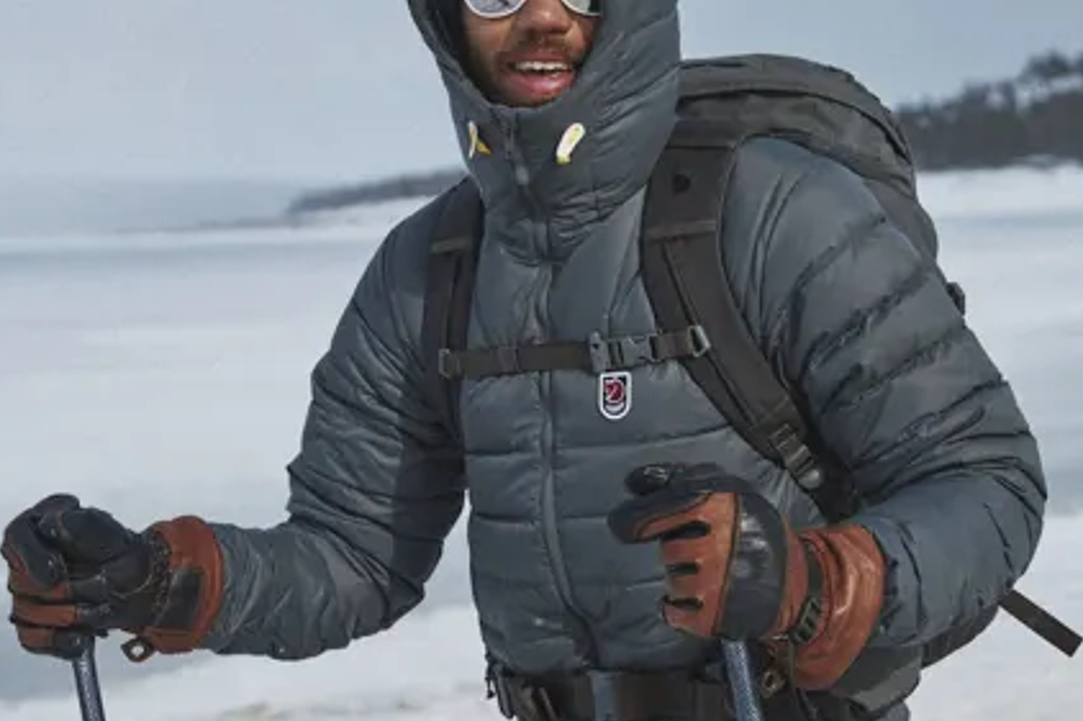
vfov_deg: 14.7
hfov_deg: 21.8
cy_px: 294
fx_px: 2802
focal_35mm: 93
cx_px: 747
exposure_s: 1/2000
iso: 100
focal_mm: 49.1
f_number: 3.5
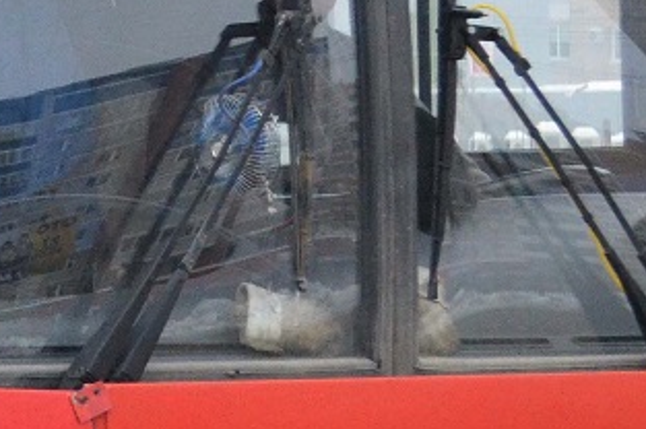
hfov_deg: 8.7
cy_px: 80
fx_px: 4105
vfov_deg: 6.0
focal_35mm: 229
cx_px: -408
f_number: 4.8
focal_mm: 32
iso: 1600
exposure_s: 1/500
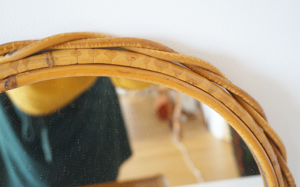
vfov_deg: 34.4
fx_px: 303
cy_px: 99
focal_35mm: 37
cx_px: 150
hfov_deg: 52.7
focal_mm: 24
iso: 320
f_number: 4.5
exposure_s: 1/60
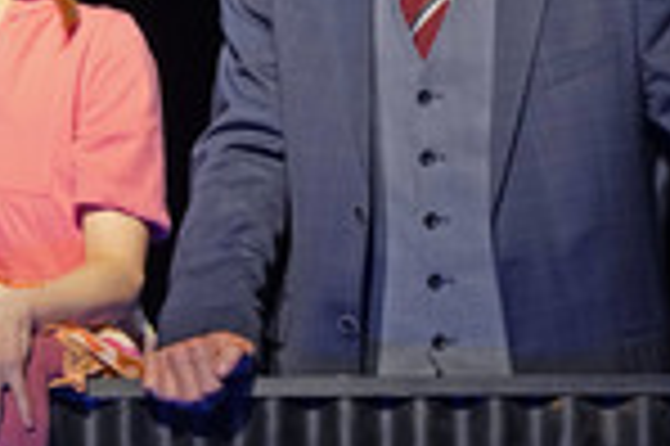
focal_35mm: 414
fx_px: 7696
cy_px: 122
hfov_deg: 5.0
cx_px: -16
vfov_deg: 3.3
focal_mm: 137
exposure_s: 1/250
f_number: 5.6
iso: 2000
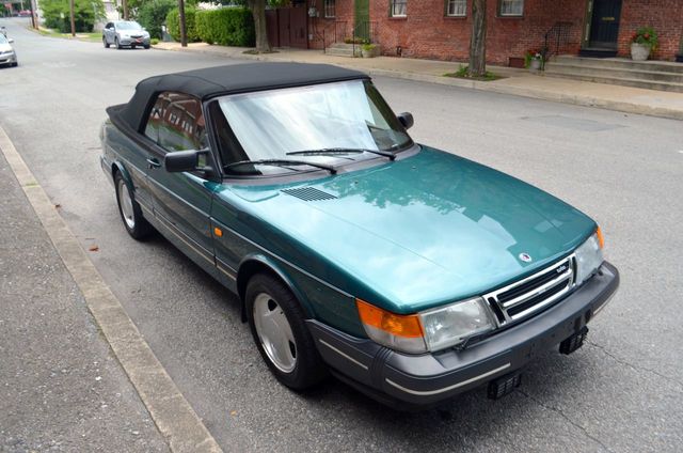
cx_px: 342
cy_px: 226
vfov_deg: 43.4
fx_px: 568
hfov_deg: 62.0
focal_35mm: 30
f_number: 5.6
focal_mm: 20
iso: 200
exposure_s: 1/125
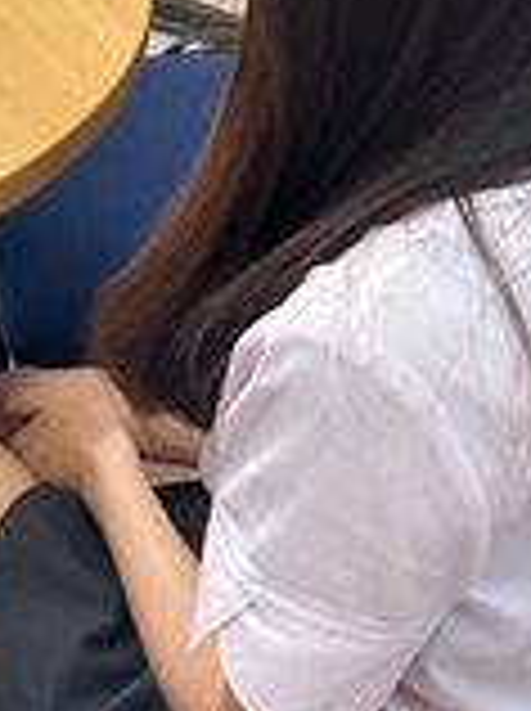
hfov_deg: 12.9
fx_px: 2133
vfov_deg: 17.9
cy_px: -155
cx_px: -405
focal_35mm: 104
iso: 125
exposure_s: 1/100
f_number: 1.78
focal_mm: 6.86
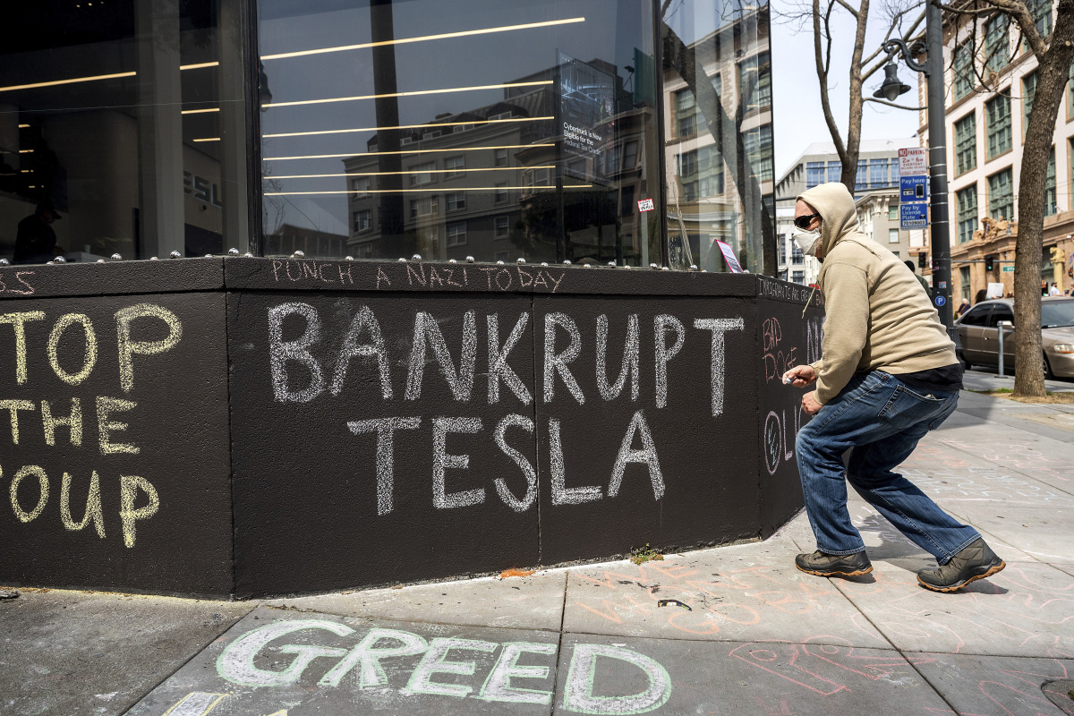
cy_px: 358
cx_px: 537
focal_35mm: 24
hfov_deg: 73.7
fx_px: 716
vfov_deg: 53.1
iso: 400
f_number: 4.8
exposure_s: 1/2000
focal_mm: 24
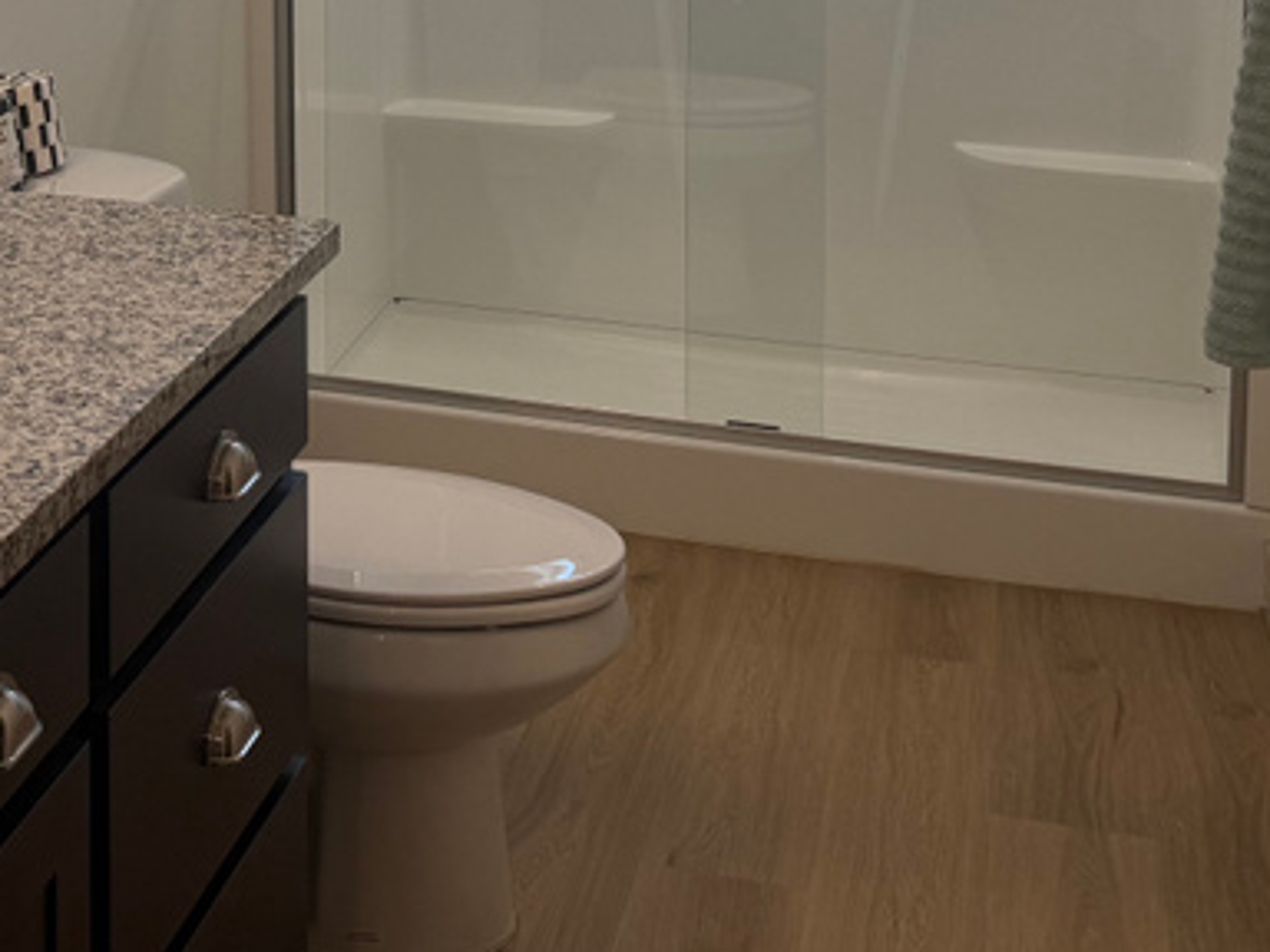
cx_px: 169
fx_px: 2348
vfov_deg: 20.9
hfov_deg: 29.2
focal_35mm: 64
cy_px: -284
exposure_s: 1/166
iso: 80
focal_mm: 6.76
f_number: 1.78
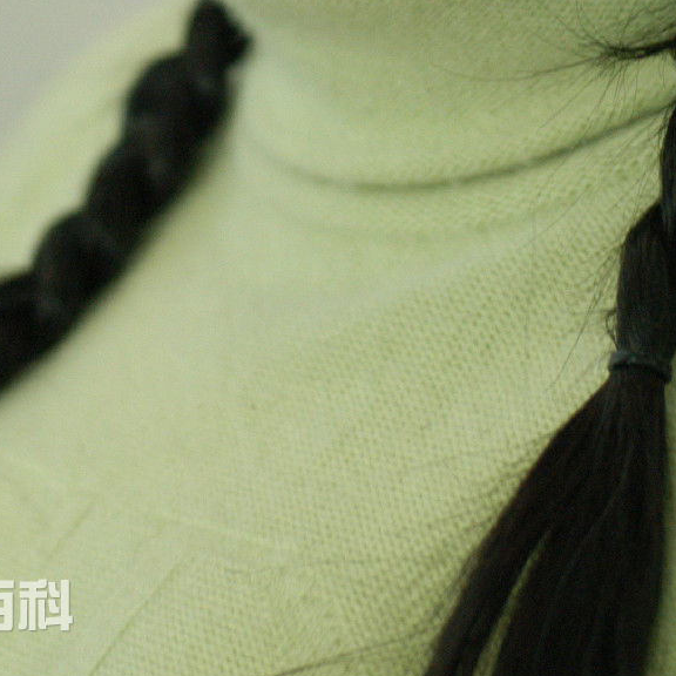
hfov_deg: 9.9
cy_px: -210
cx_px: 316
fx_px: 3911
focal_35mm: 177
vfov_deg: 9.7
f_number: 2
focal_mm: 50
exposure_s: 1/60
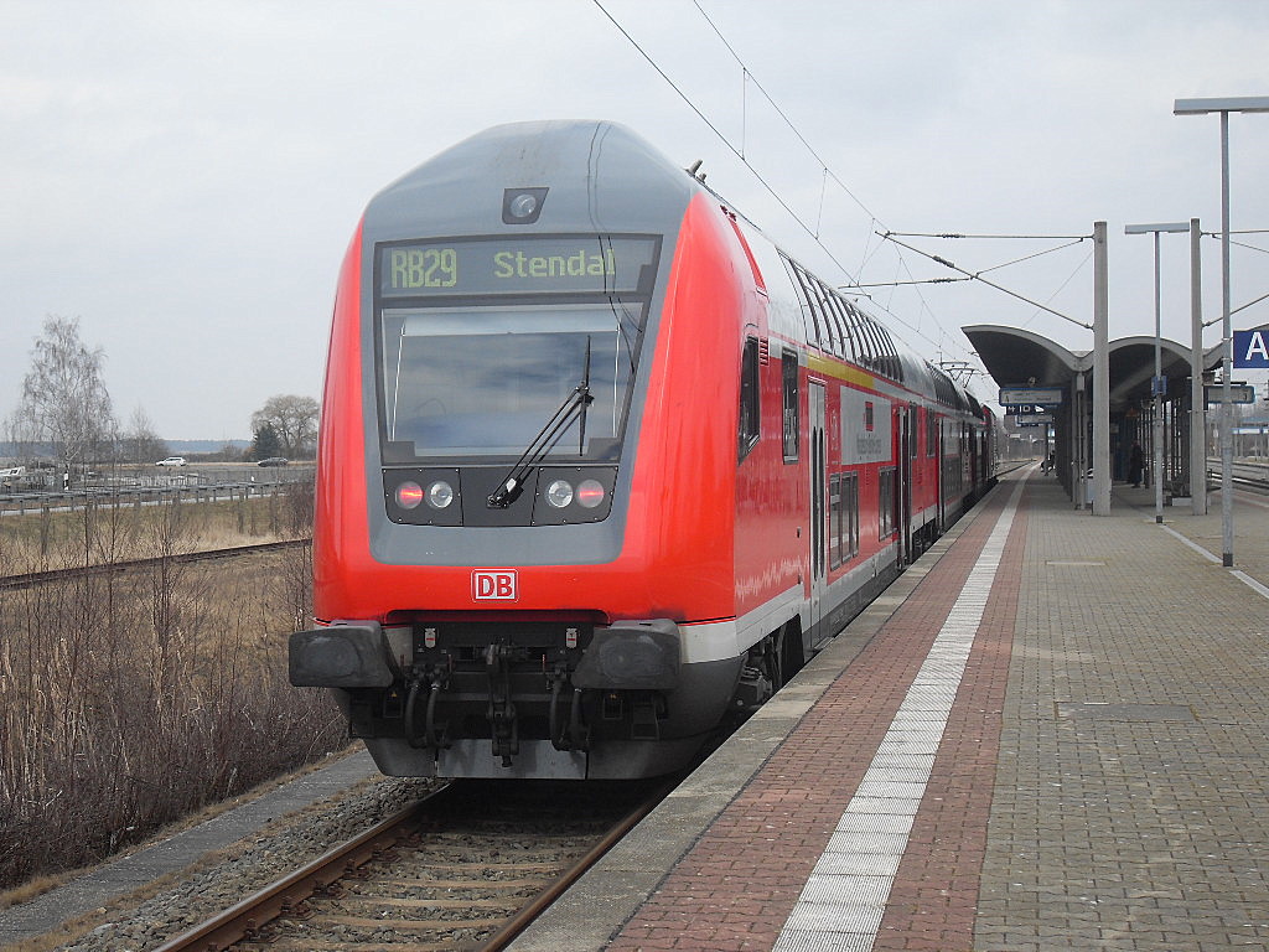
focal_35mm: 69
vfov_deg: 21.3
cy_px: 476
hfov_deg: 28.2
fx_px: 2529
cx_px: 634
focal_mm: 11.8
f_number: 4
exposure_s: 1/180
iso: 80
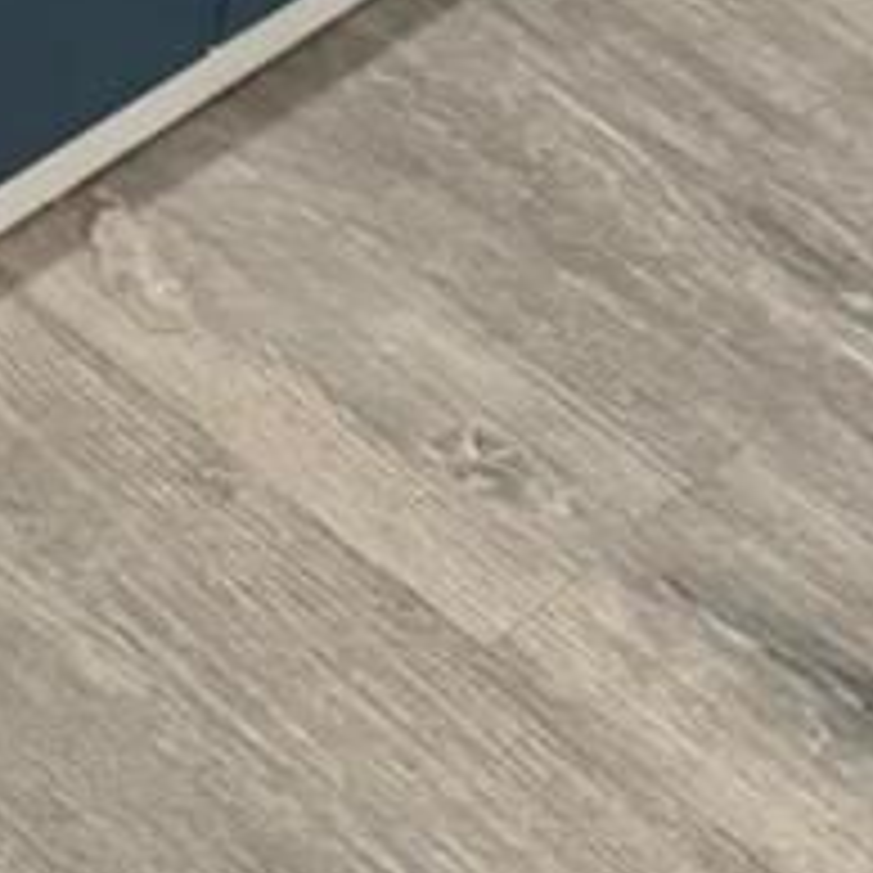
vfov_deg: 9.7
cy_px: -896
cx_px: -382
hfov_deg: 10.1
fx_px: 4793
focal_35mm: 168
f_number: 1.78
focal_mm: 6.76
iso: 640
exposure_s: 1/60
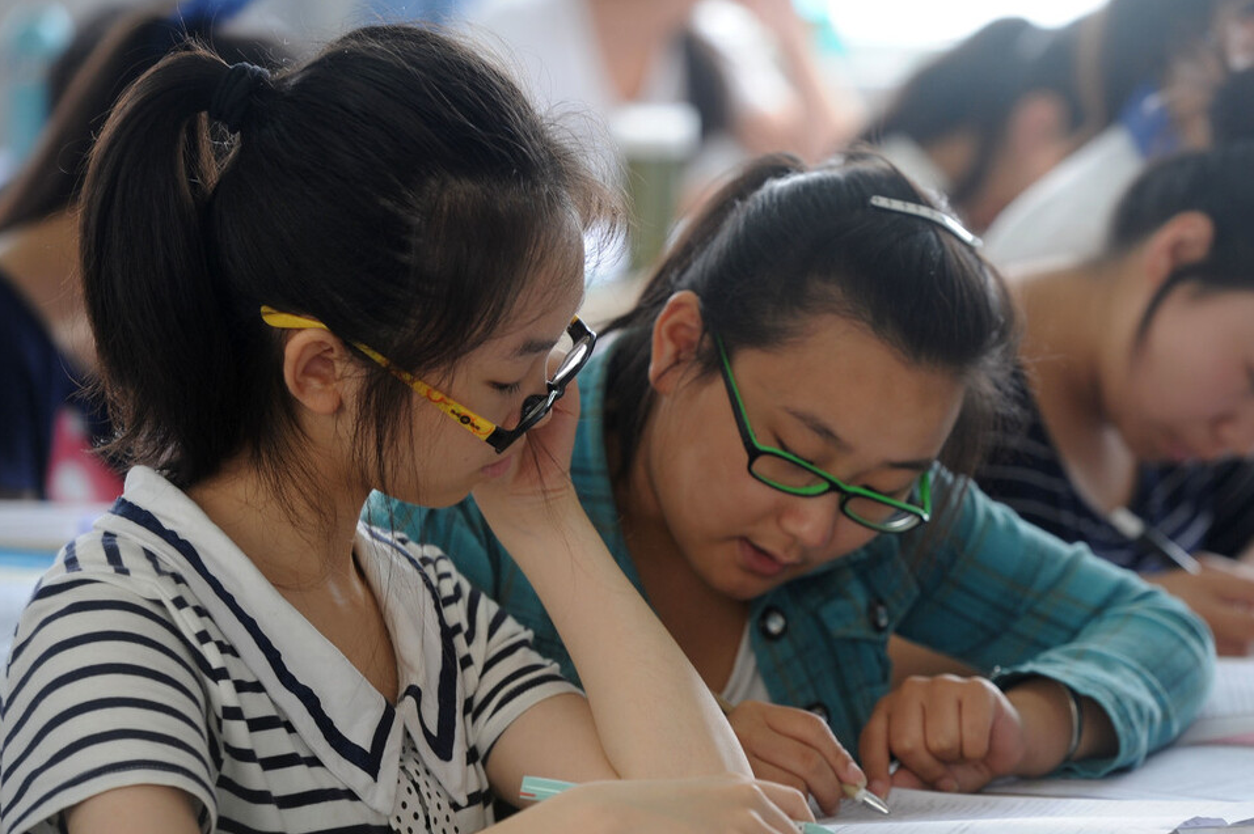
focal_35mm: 207
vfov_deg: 6.6
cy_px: 456
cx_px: 751
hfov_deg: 9.9
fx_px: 7206
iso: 400
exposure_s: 1/60
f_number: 4.5
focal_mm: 165
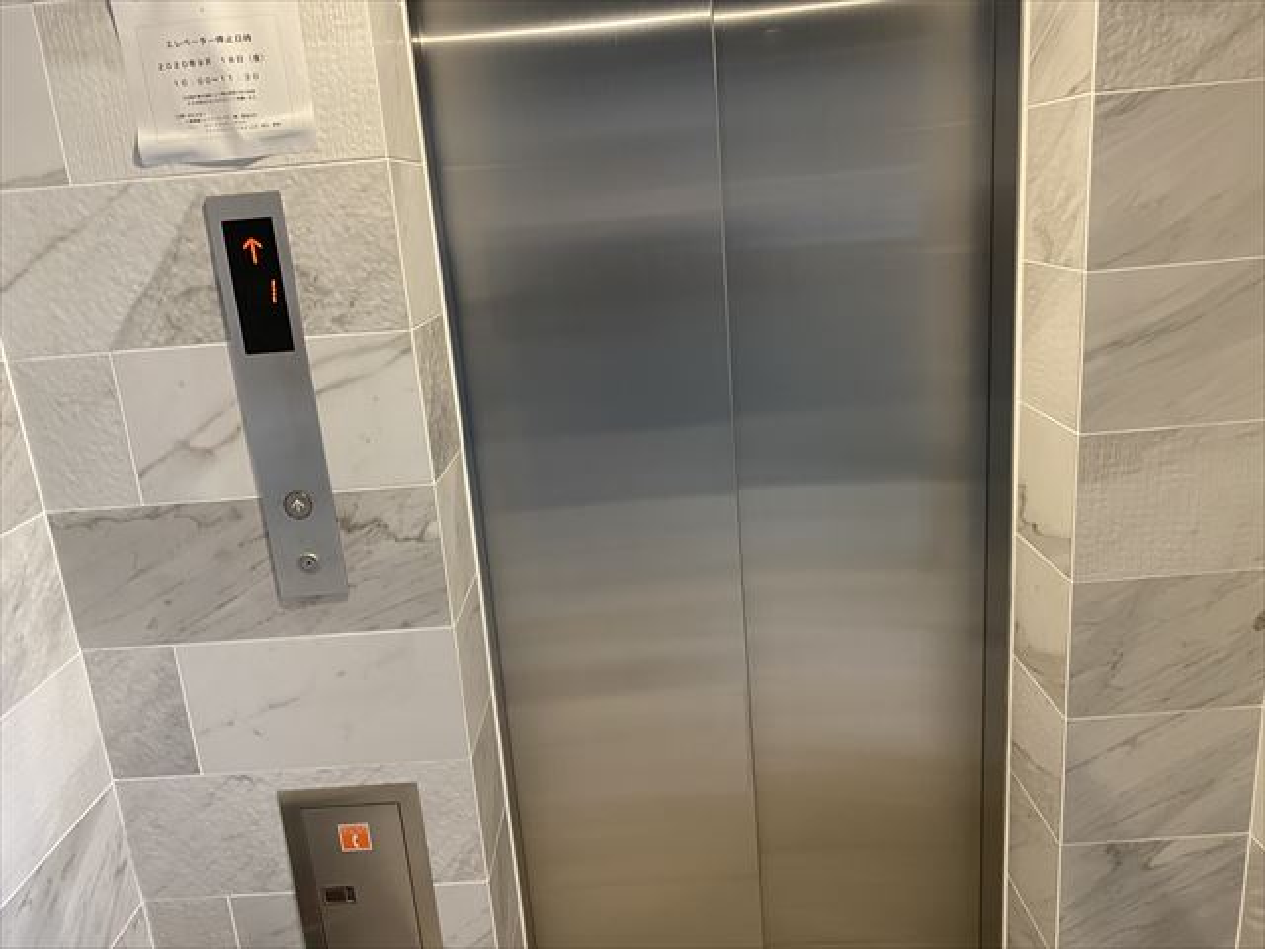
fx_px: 950
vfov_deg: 53.1
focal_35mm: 26
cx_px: 632
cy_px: 474
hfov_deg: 67.3
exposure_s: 1/48
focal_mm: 4.25
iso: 200
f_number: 1.8
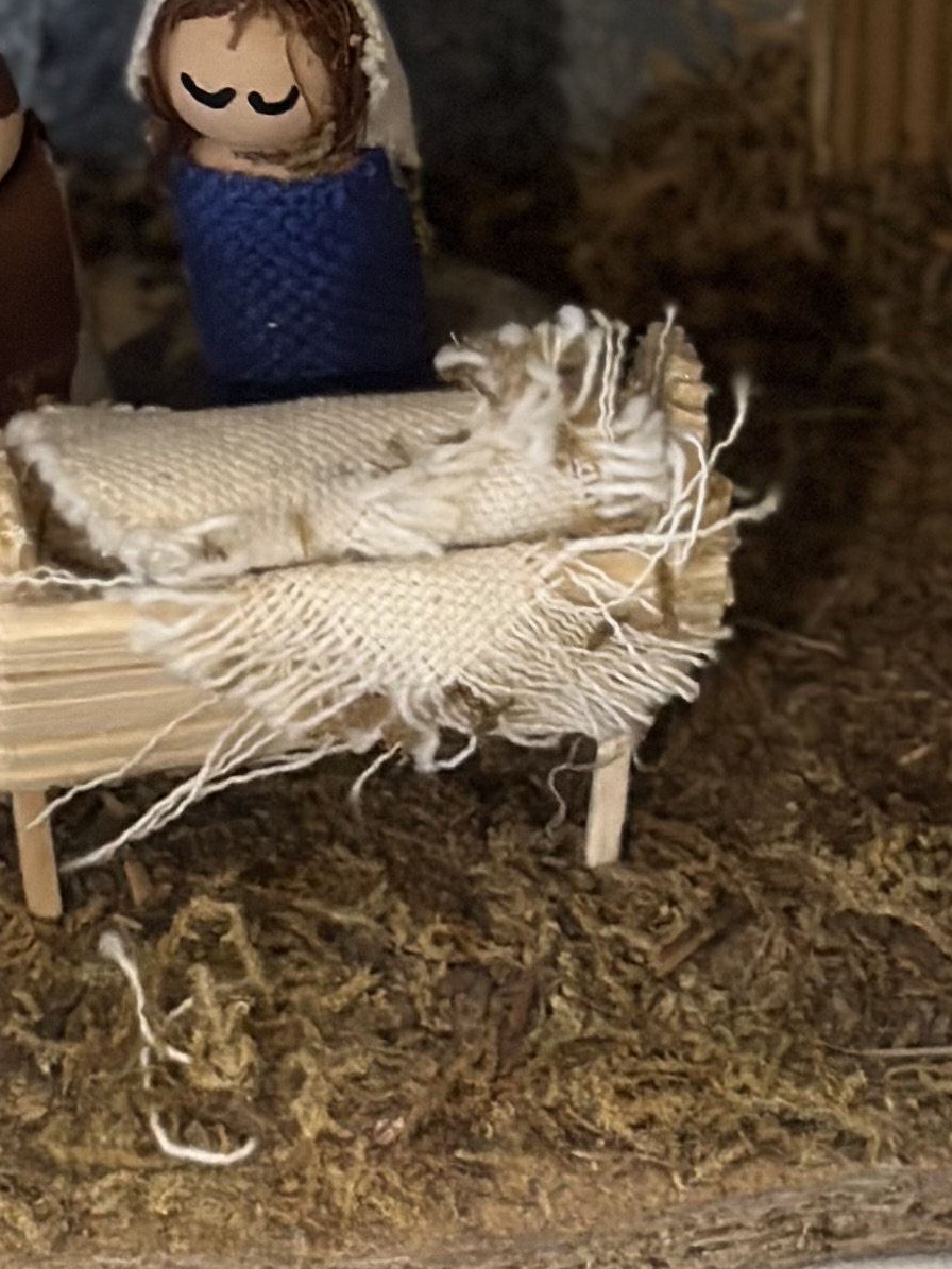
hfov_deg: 9.2
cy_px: 224
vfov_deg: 12.1
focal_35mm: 162
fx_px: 5941
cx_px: 358
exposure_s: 1/40
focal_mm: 6.86
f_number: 1.78
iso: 400
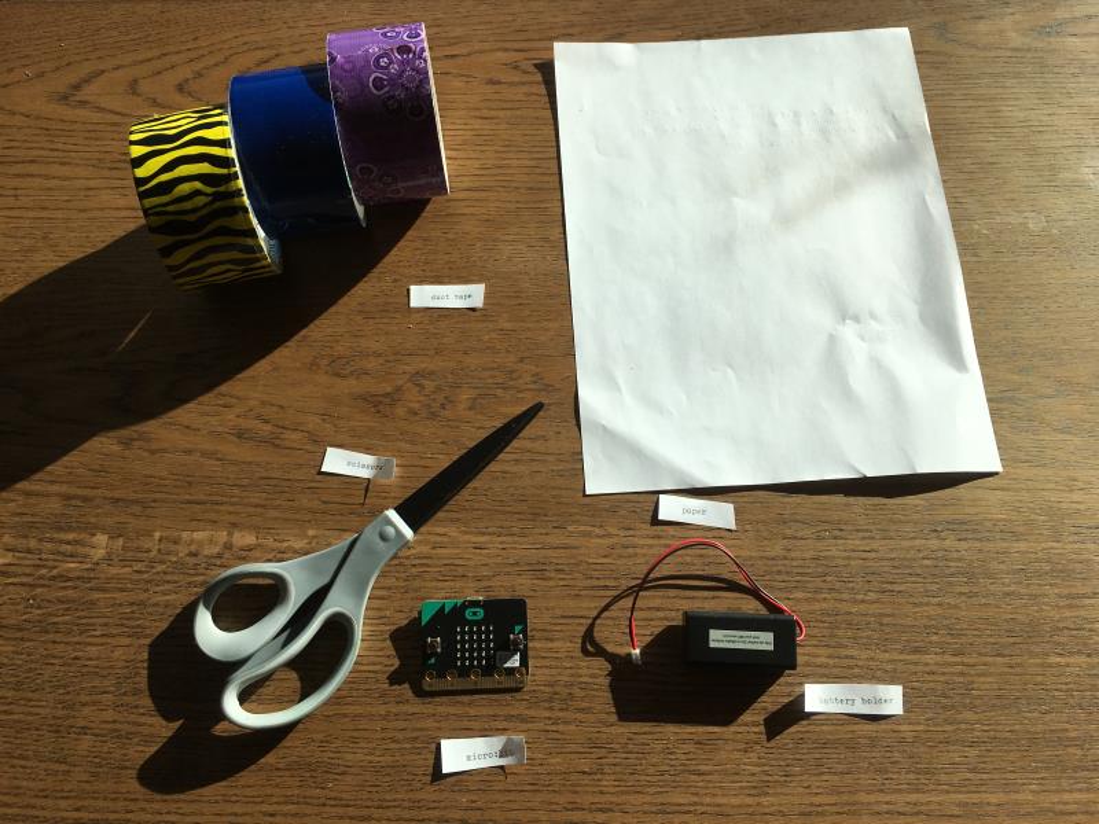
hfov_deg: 61.7
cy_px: 412
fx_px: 921
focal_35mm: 29
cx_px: 550
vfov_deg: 48.2
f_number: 2.2
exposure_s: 1/1202
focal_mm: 4.15
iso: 25
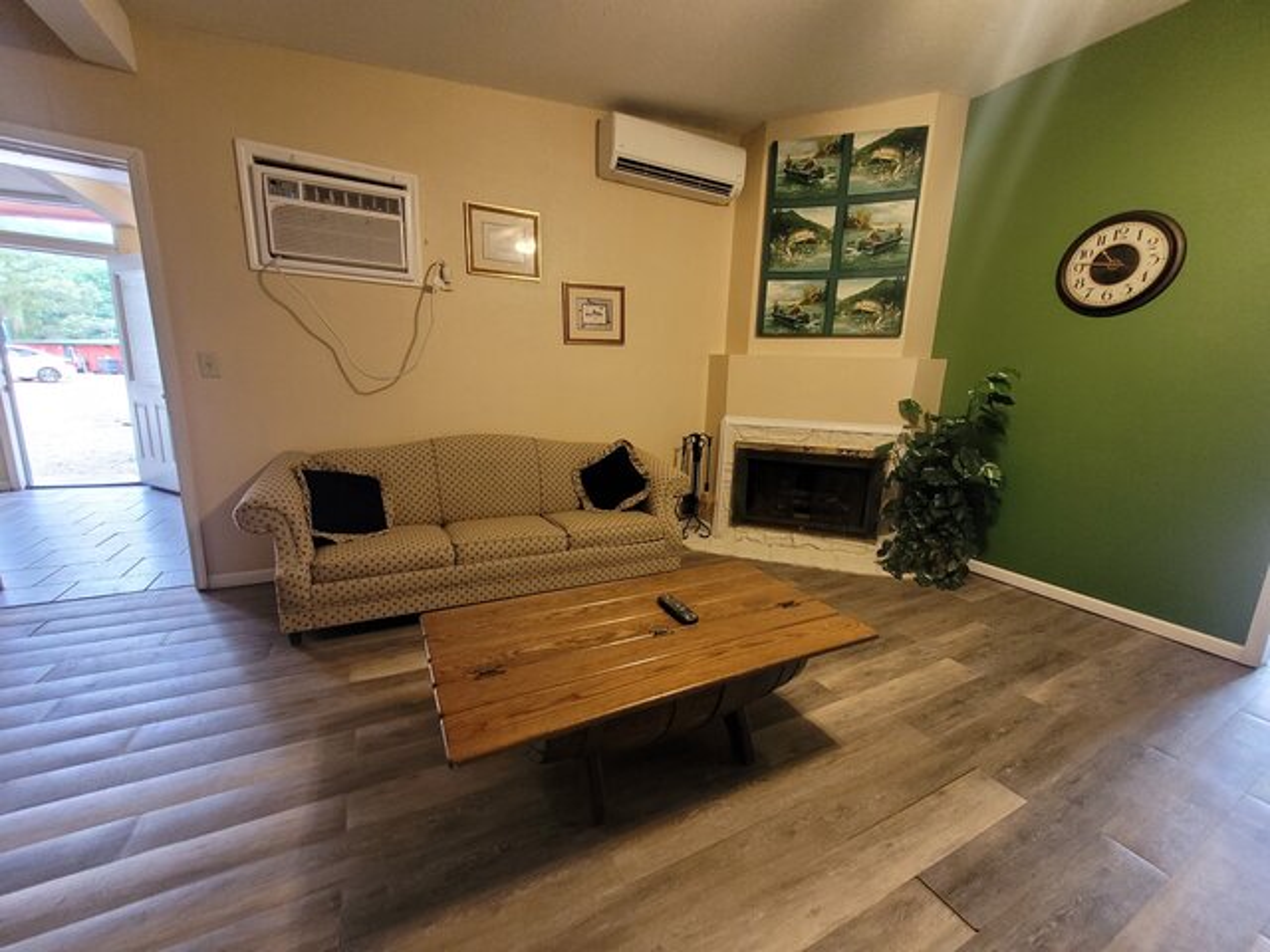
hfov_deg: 106.2
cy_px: 476
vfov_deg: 89.9
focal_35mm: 13
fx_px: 477
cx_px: 635
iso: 320
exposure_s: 1/30
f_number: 2.2
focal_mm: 1.74
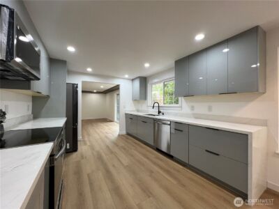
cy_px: 104
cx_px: 140
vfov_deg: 89.9
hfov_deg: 106.2
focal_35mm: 13
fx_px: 105
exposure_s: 1/120
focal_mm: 1.57
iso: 125
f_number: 1.8
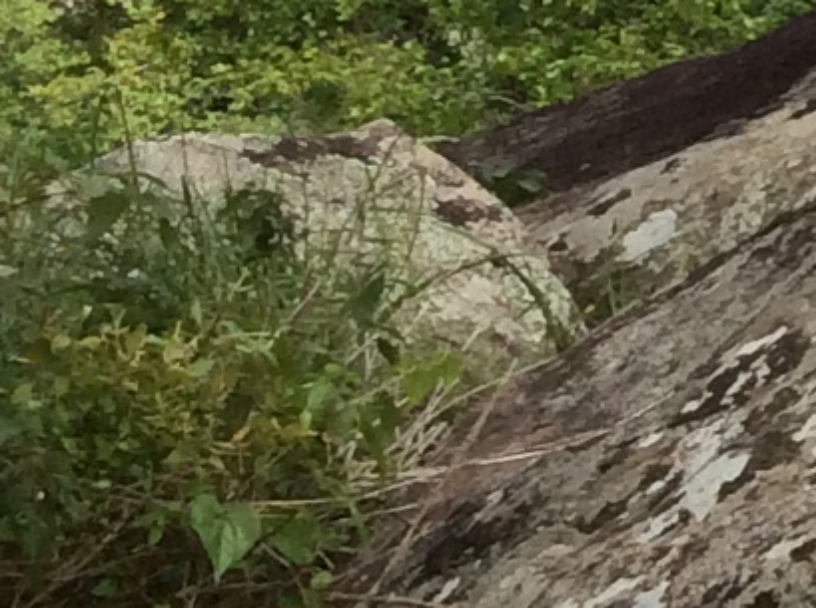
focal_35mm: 203
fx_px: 4775
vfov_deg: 7.1
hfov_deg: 8.5
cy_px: -480
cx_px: 2252
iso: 32
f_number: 2.4
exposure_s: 1/1021
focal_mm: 3.3
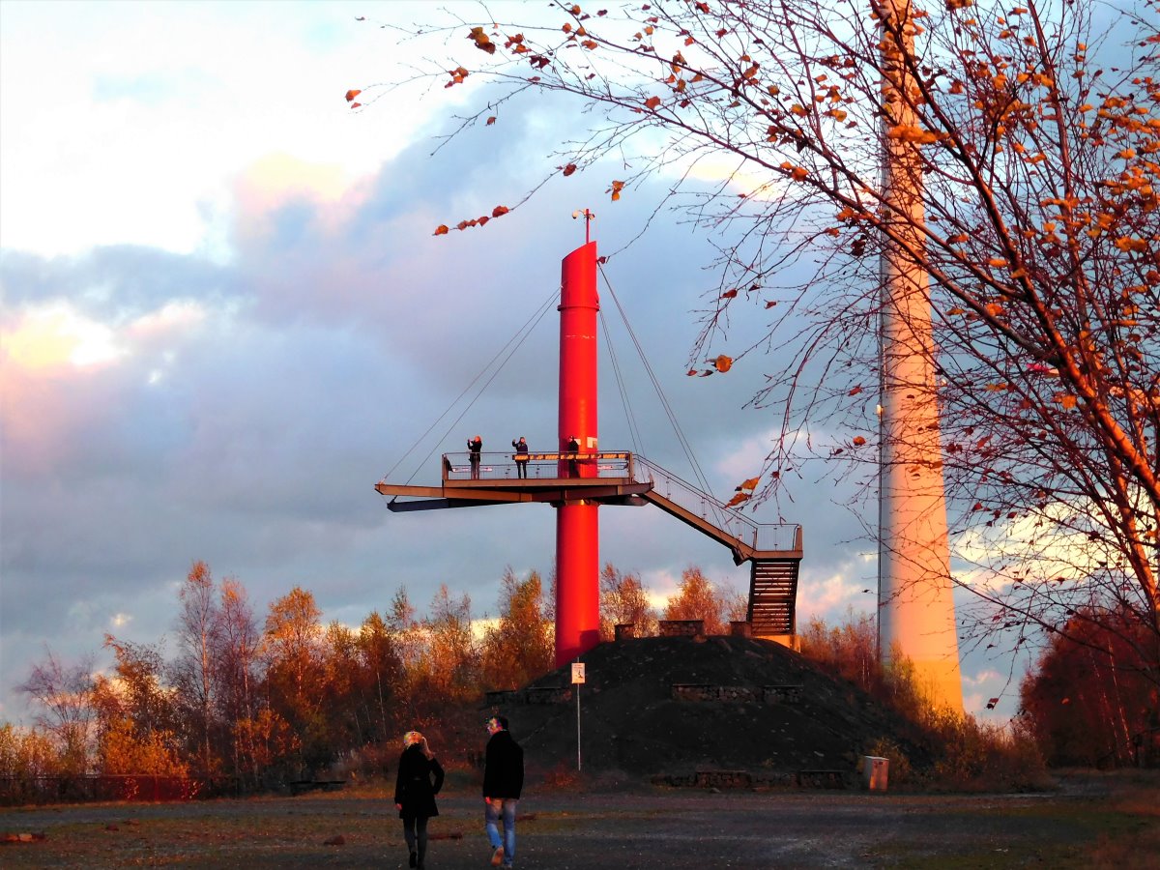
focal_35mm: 80
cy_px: 435
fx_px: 2681
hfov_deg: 24.4
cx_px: 580
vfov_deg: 18.4
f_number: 4.6
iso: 125
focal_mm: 14.3
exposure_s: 1/60
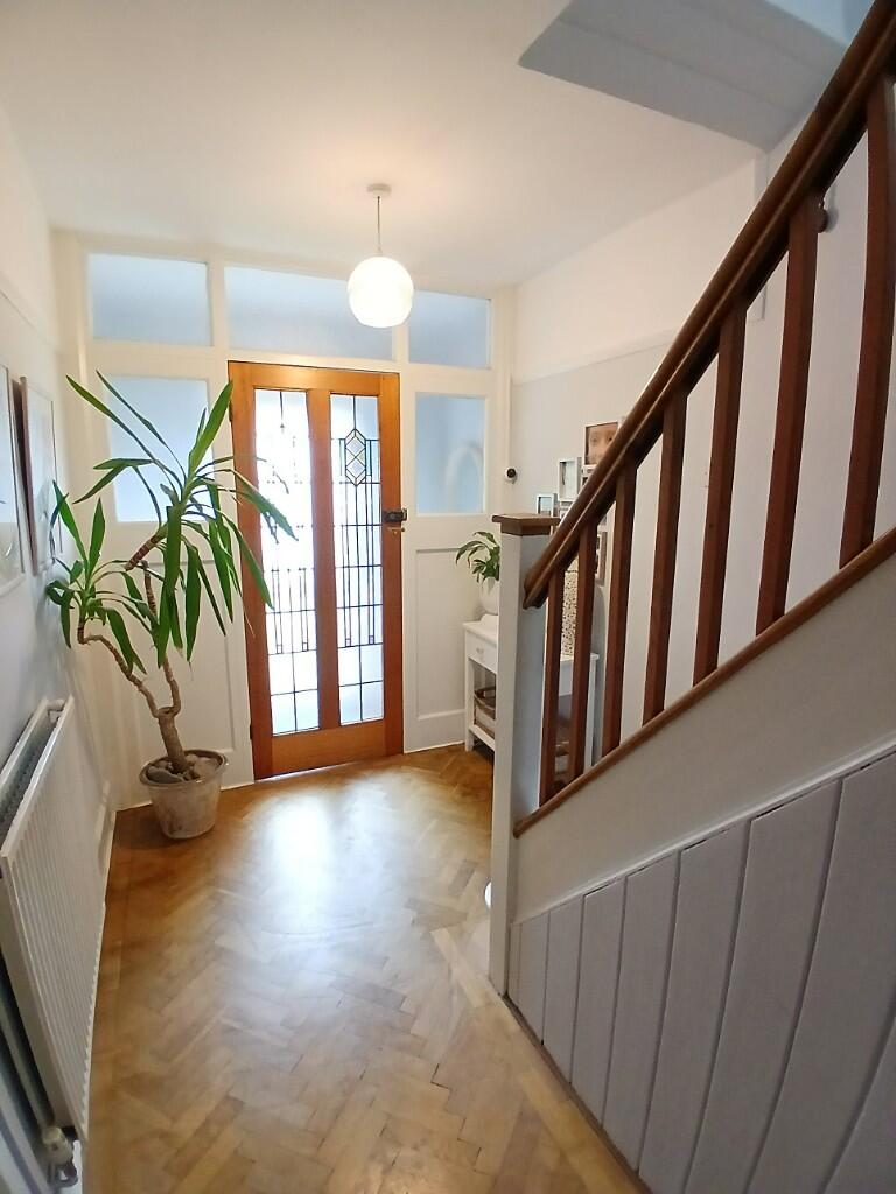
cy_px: 597
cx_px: 448
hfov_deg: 74.7
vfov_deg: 91.0
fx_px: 587
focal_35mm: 17
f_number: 2.2
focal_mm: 1.4
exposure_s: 1/33.3
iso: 400
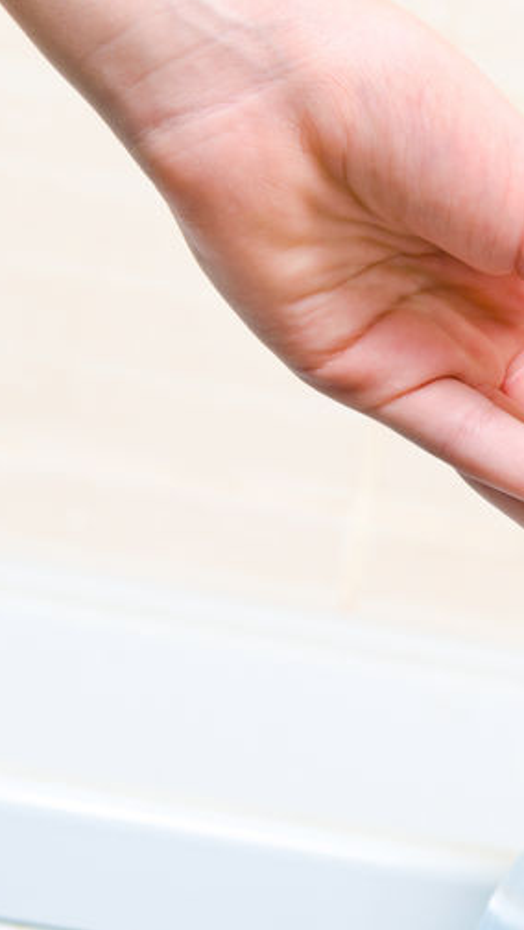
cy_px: 446
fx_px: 4564
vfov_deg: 11.6
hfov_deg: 6.5
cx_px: 688
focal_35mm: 185
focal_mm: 70
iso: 100
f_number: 9
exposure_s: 1/200
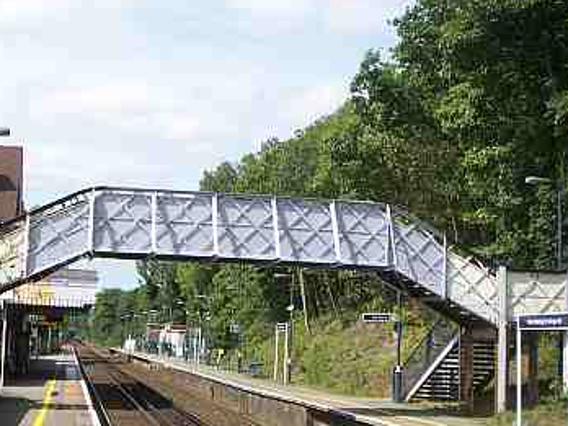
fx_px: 919
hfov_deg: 34.0
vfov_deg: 26.1
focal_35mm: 56
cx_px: 189
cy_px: 236
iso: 64
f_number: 3.9
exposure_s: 1/500
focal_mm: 6.4
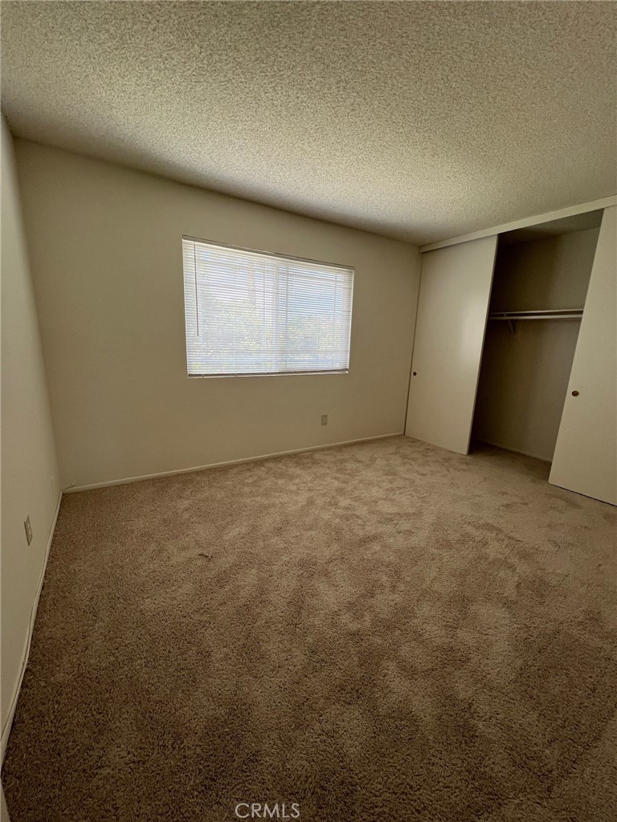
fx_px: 309
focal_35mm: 13
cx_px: 308
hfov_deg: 89.9
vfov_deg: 106.2
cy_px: 411
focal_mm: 1.57
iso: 64
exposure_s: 1/99
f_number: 1.8
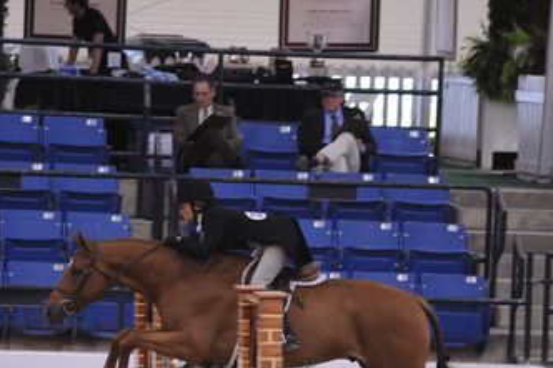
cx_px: 210
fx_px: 5911
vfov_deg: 3.6
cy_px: 325
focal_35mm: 385
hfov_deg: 5.4
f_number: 2.8
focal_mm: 200
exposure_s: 1/400
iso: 5000
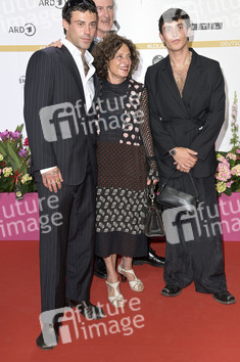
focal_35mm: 52
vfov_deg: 38.2
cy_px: 169
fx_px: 521
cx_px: 122
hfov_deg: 25.9
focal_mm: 46
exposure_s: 1/250
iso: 640
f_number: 5
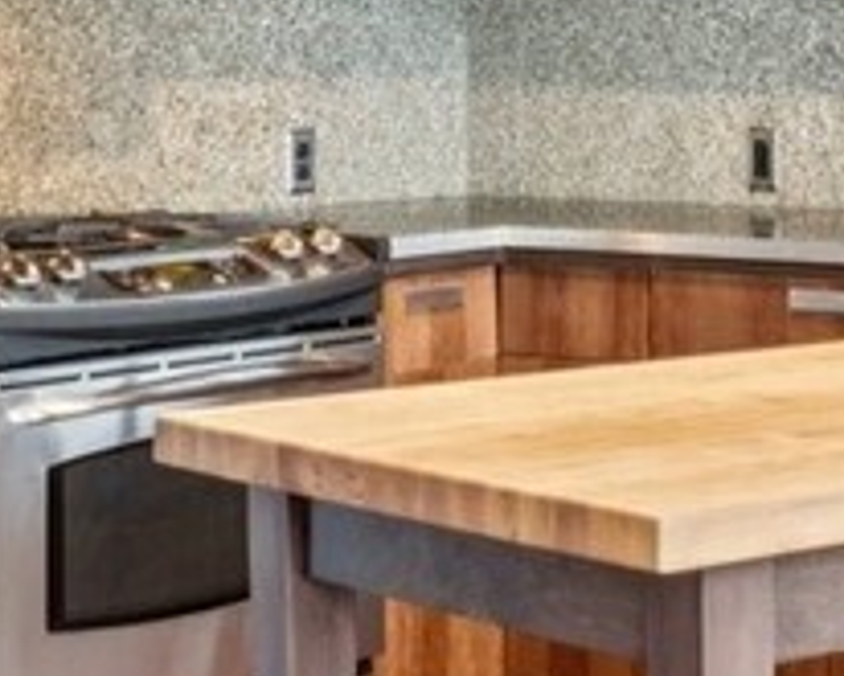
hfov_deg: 16.0
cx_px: 961
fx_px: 2899
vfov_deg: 13.0
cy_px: -96
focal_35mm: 116
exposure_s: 1/3.33
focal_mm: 10
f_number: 8
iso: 250
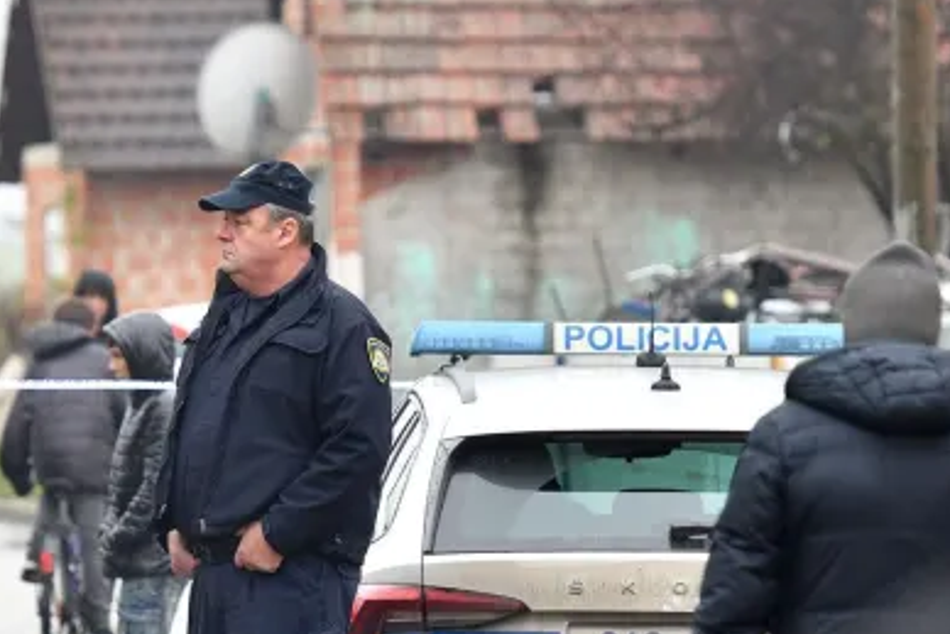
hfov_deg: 7.0
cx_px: 162
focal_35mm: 294
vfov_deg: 4.7
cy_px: 488
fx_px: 7761
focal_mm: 150
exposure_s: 1/400
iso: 800
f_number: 5
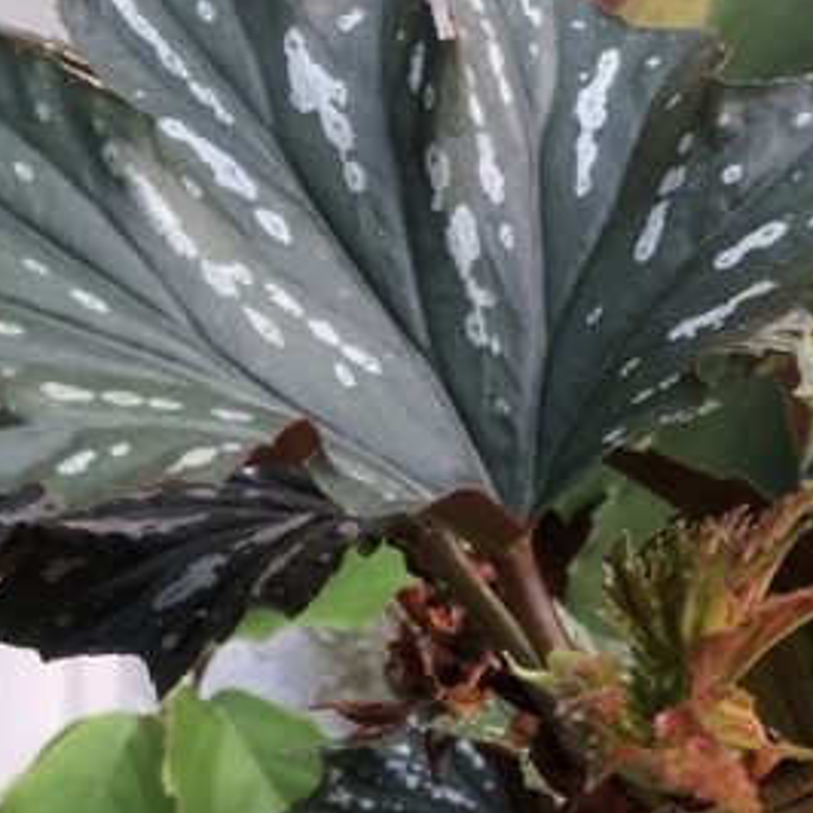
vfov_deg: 20.6
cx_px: 688
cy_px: 1042
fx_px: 2046
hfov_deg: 22.1
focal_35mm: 77
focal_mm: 4.15
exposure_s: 1/100
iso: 32
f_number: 2.2
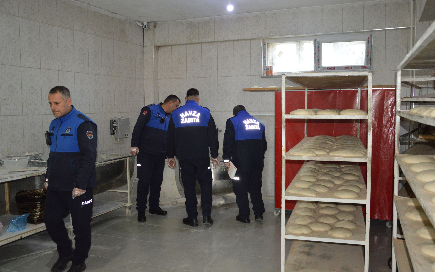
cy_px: 131
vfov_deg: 38.8
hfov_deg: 58.9
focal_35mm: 33
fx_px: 385
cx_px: 216
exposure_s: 1/60
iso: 1100
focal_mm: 21
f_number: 3.8
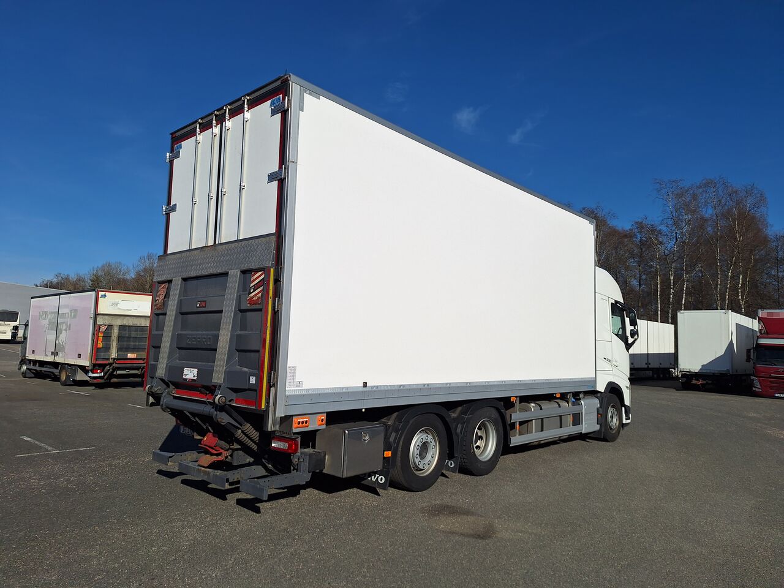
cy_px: 294
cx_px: 392
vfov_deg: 58.9
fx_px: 521
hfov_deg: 73.9
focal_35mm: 23
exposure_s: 1/6452
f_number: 1.8
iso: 40
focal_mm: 5.54
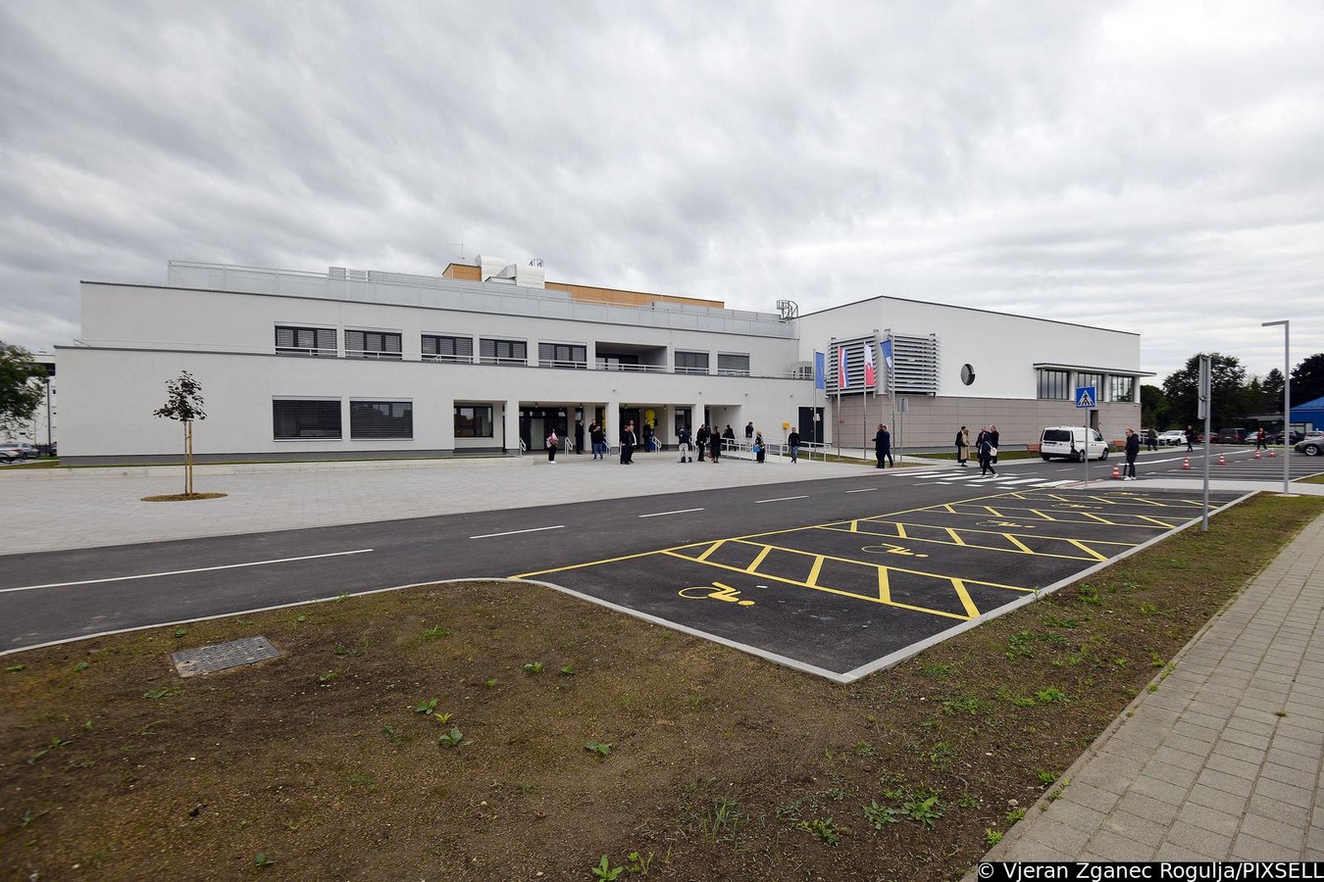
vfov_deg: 73.7
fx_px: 588
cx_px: 662
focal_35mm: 16
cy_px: 441
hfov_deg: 96.7
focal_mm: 16
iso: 90
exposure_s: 1/200
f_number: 5
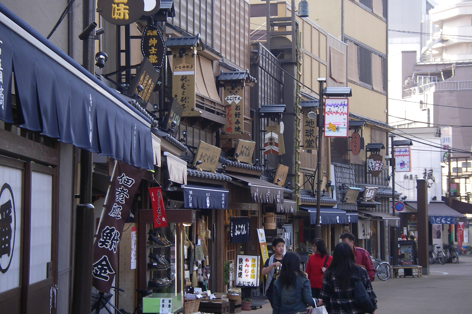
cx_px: 236
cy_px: 143
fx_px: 983
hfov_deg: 27.0
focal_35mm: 75
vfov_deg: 18.2
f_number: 3.8
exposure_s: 1/80
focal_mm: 11.9
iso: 80
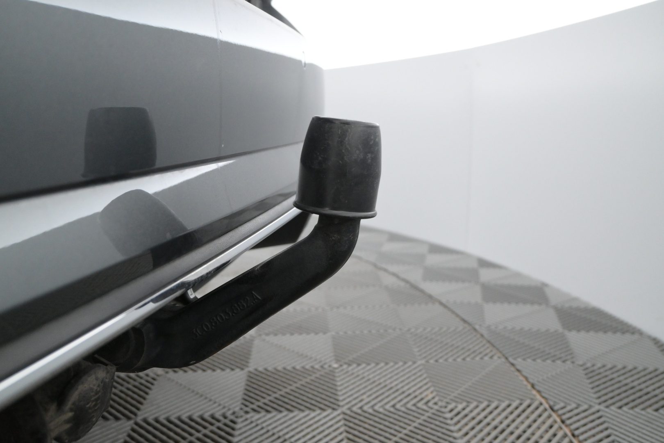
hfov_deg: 60.7
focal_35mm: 31
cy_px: 222
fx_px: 567
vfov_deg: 42.6
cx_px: 332
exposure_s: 1/80
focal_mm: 20.5
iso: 2500
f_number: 4.5
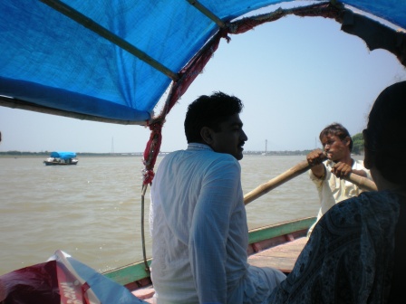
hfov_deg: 49.0
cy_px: 152
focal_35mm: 38
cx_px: 203
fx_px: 446
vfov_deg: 37.7
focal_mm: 6.3
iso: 64
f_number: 4.6
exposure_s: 1/388
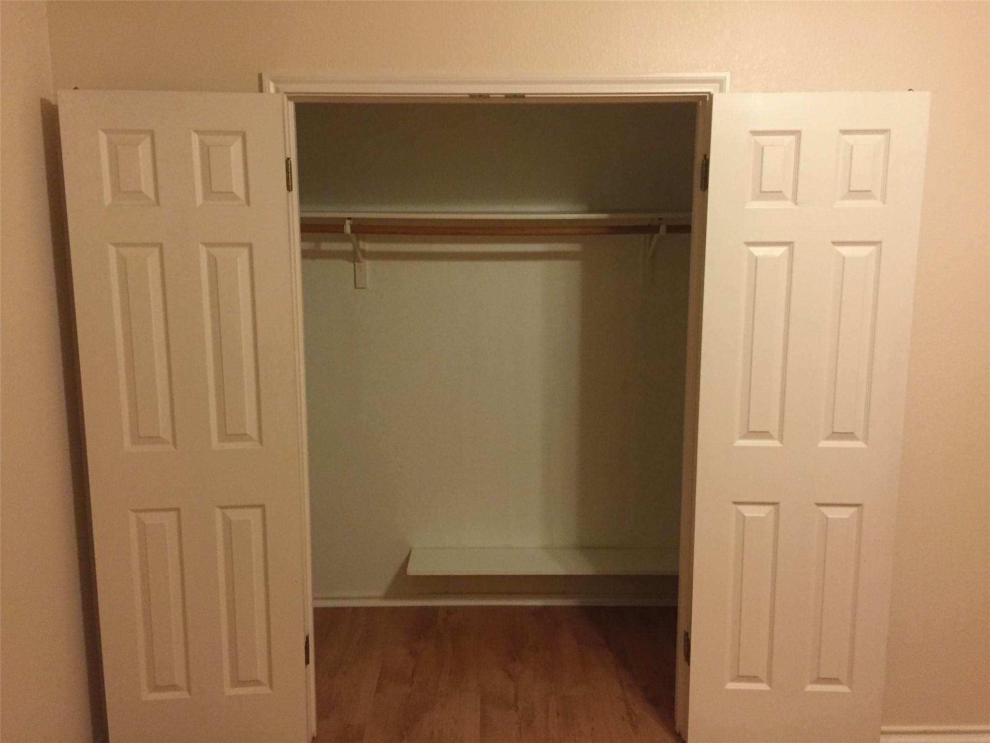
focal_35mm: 29
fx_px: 829
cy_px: 372
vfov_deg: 48.2
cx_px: 495
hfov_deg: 61.7
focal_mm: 4.15
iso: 160
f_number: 2.2
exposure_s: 1/30
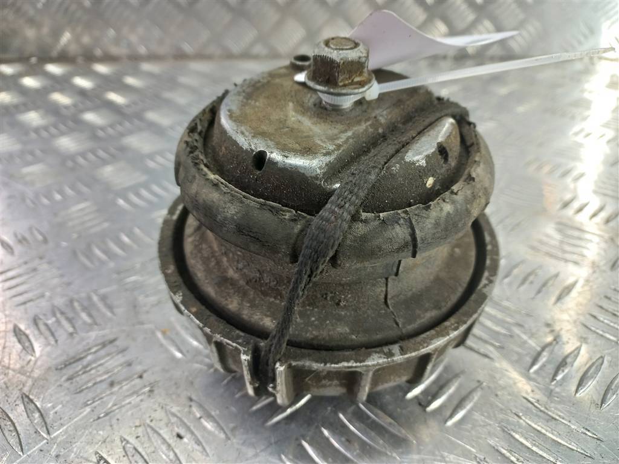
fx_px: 447
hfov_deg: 69.4
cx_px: 310
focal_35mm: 25
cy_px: 232
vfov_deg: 54.9
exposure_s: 1/50
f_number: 1.8
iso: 160
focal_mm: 4.6
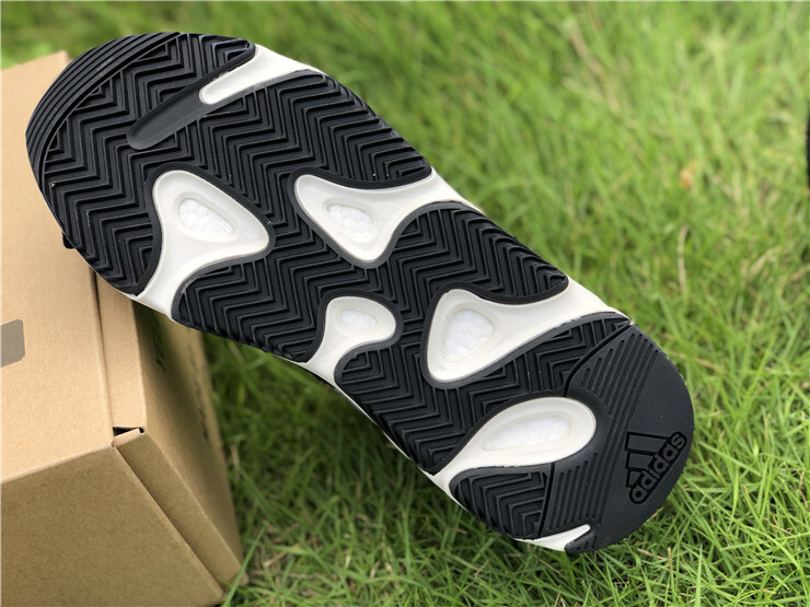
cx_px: 405
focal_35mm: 52
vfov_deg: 28.0
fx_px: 1217
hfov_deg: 36.8
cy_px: 304
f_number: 2.4
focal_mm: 6
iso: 16
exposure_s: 1/333
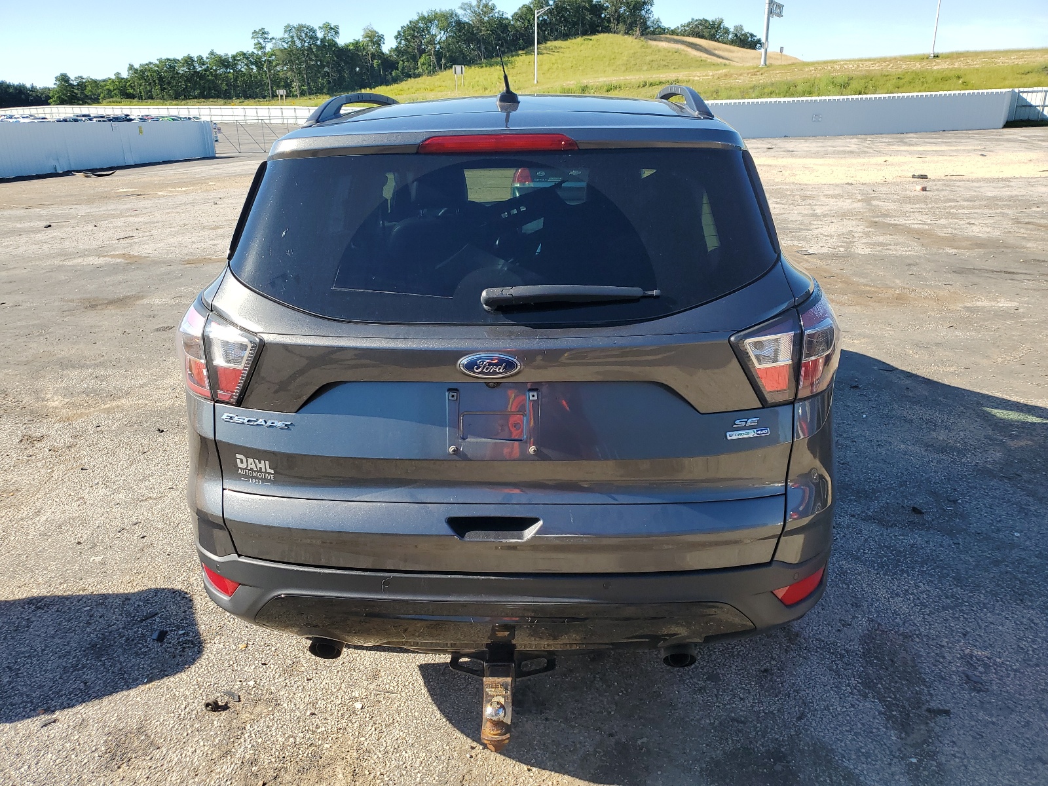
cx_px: 524
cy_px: 393
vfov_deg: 53.1
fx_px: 787
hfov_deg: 67.3
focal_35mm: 26
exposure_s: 1/1429
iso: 50
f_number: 1.5
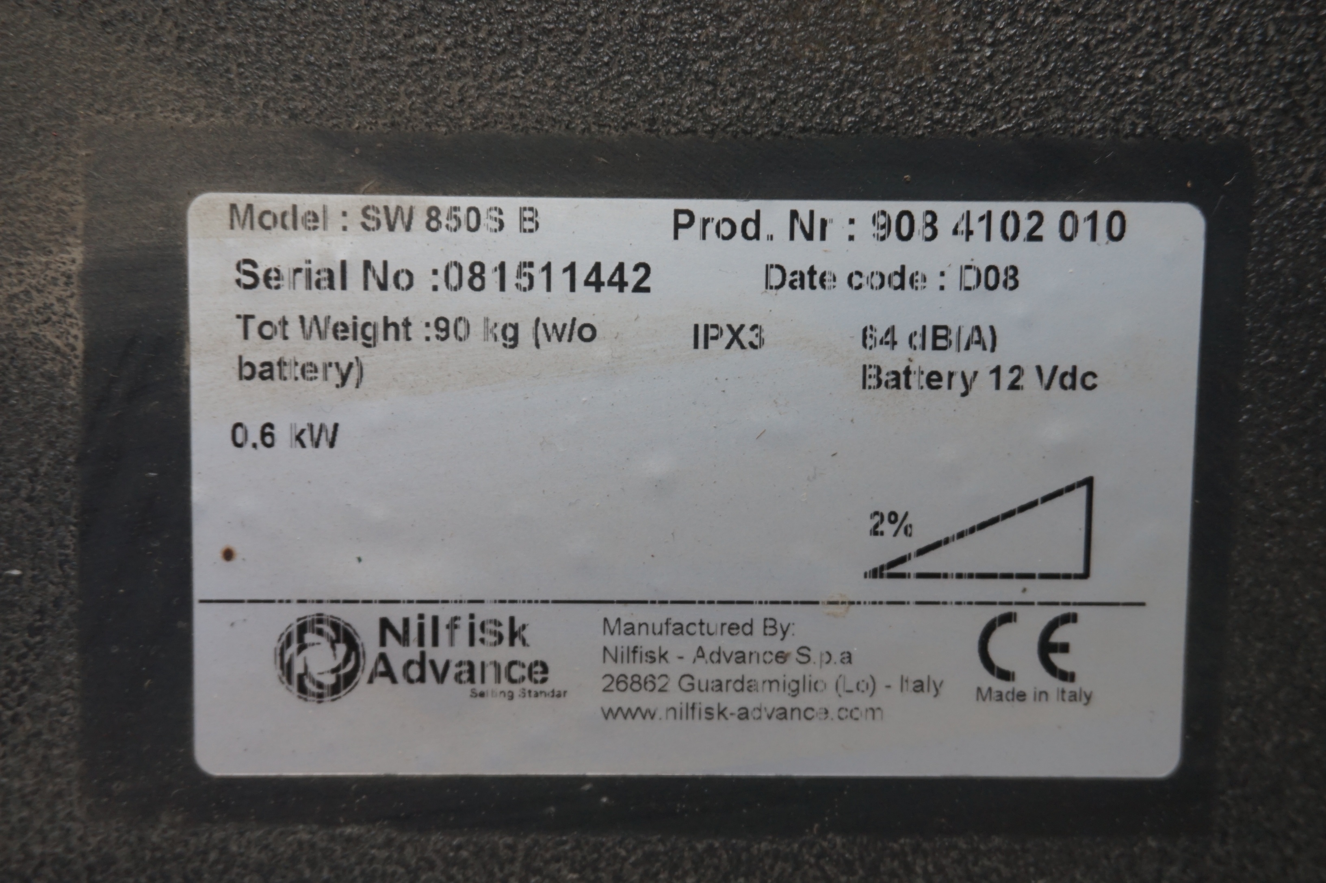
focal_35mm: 44
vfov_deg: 30.8
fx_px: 1601
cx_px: 663
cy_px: 442
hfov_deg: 45.0
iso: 500
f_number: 4.5
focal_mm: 29
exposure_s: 1/60
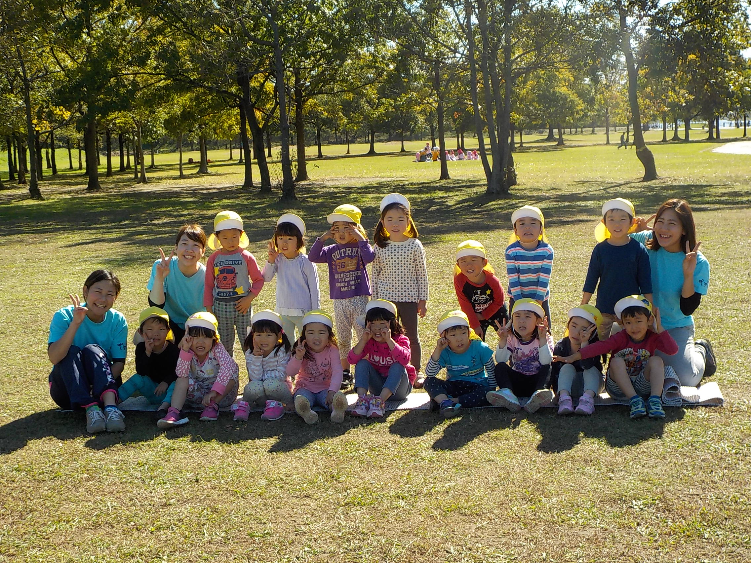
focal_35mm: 47
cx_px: 376
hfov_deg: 40.4
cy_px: 282
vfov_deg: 30.9
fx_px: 1020
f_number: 4.2
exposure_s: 1/400
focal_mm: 6.4
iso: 125
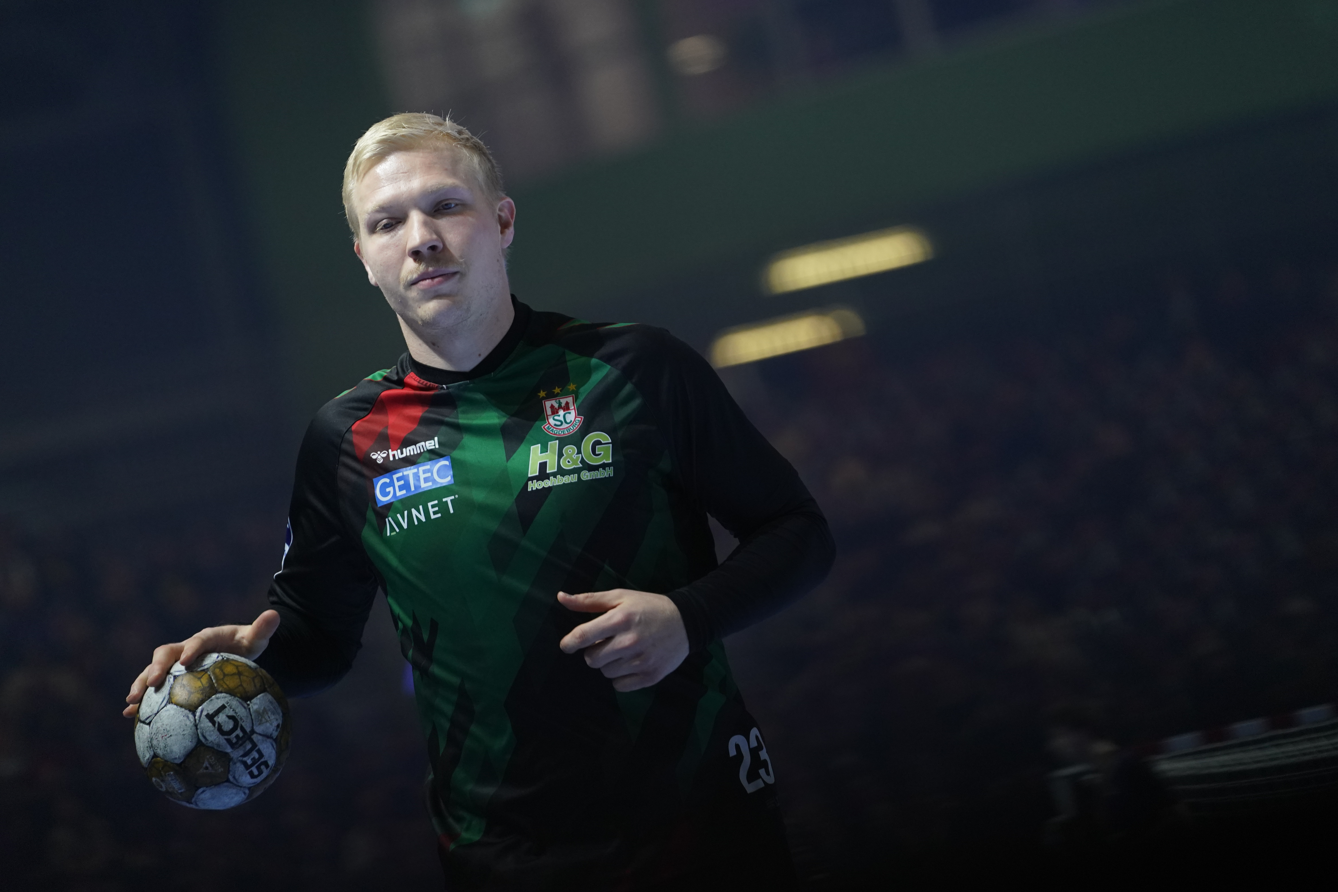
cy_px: 446
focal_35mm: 186
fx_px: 6912
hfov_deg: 11.1
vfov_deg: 7.4
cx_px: 669
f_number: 2.8
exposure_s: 1/800
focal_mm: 186
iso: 2500
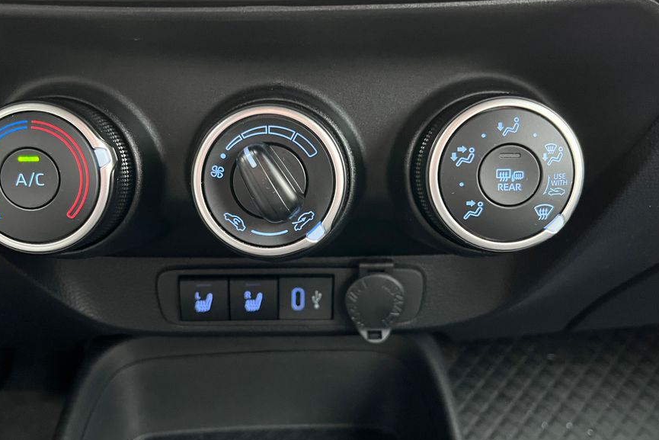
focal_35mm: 32
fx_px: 586
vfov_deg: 41.1
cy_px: 200
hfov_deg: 58.6
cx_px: 298
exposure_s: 1/31
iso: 640
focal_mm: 5.1
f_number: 1.6
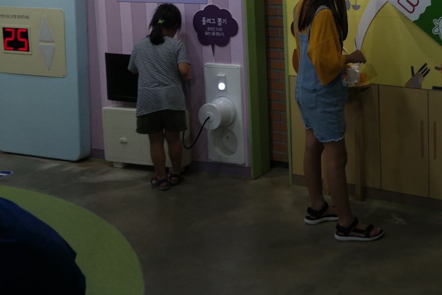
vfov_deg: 22.8
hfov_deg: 32.3
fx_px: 712
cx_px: 419
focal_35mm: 58
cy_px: 28
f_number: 3.5
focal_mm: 20
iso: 200
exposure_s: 1/40
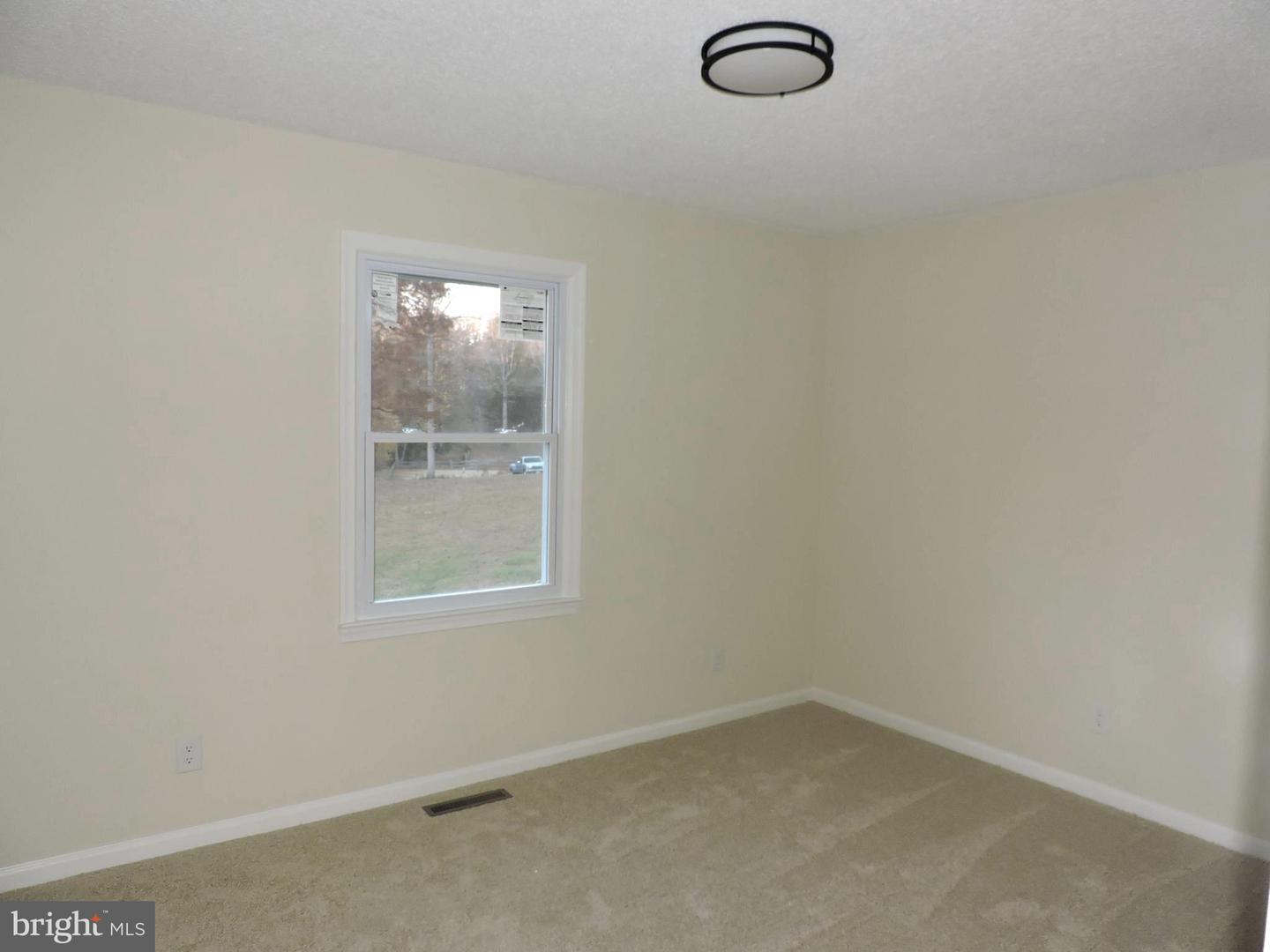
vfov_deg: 56.8
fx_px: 881
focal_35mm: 24
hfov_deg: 71.6
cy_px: 476
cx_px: 635
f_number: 3
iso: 200
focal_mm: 4.3
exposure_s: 1/30
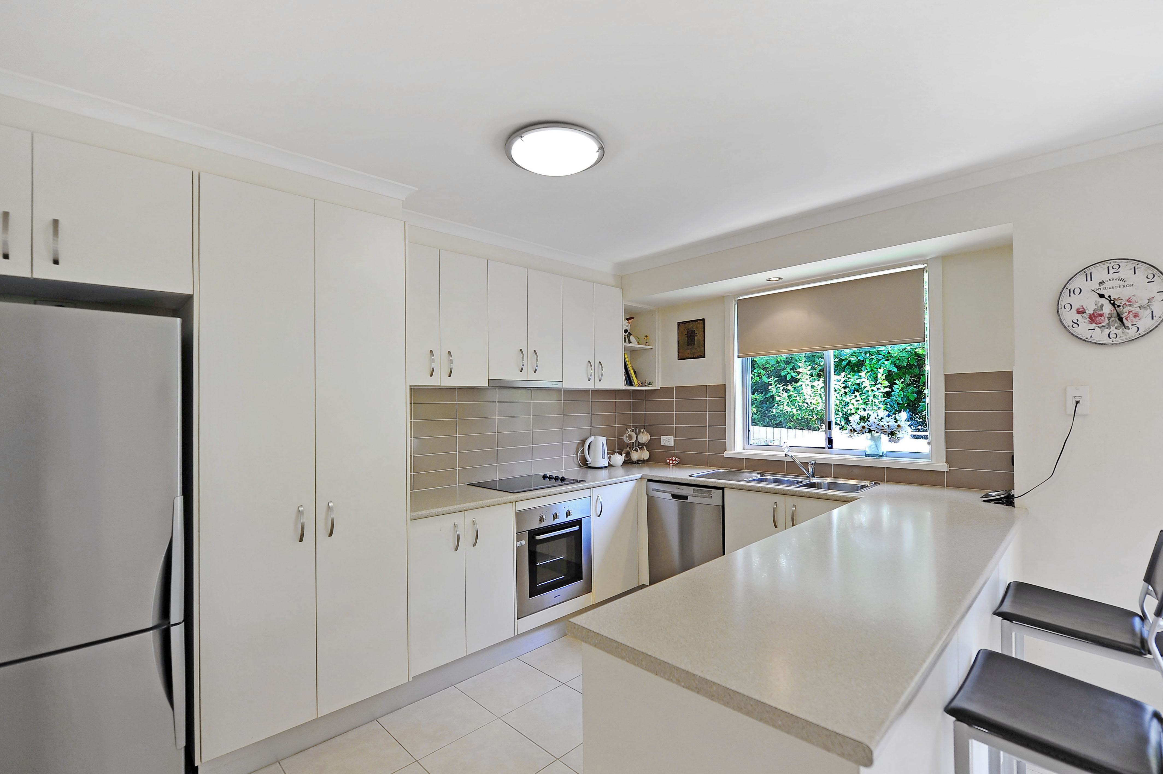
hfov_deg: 96.8
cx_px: 582
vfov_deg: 73.7
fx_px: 517
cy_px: 387
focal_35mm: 16
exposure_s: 1/60
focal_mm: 16
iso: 400
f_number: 4.5
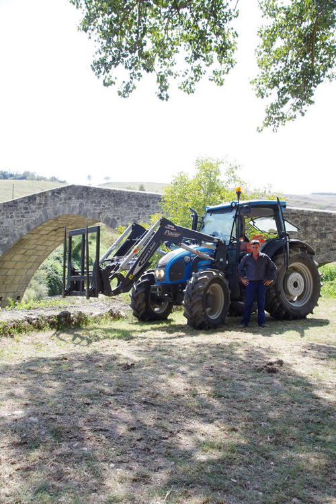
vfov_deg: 49.6
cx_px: 168
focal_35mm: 39
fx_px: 546
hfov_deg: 34.2
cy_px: 252
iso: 320
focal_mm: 26
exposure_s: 1/160
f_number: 7.1
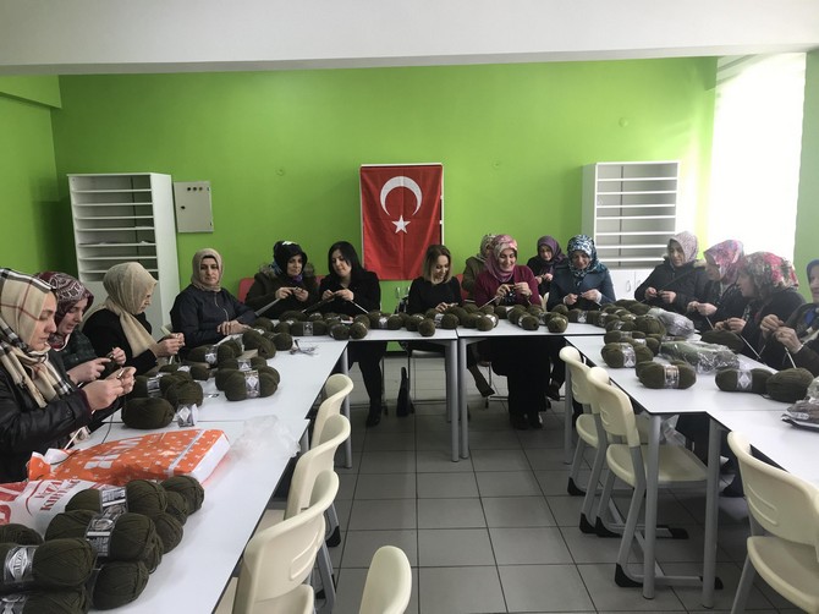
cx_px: 410
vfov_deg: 49.7
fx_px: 662
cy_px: 307
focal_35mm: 28
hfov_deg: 63.5
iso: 32
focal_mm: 3.99
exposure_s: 1/33
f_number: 1.8
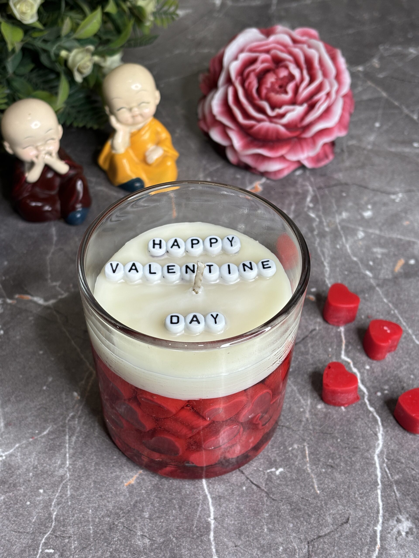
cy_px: 279
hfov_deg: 28.0
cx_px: 210
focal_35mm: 52
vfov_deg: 36.8
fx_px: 839
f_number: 1.6
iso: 32
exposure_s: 1/50
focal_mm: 5.96
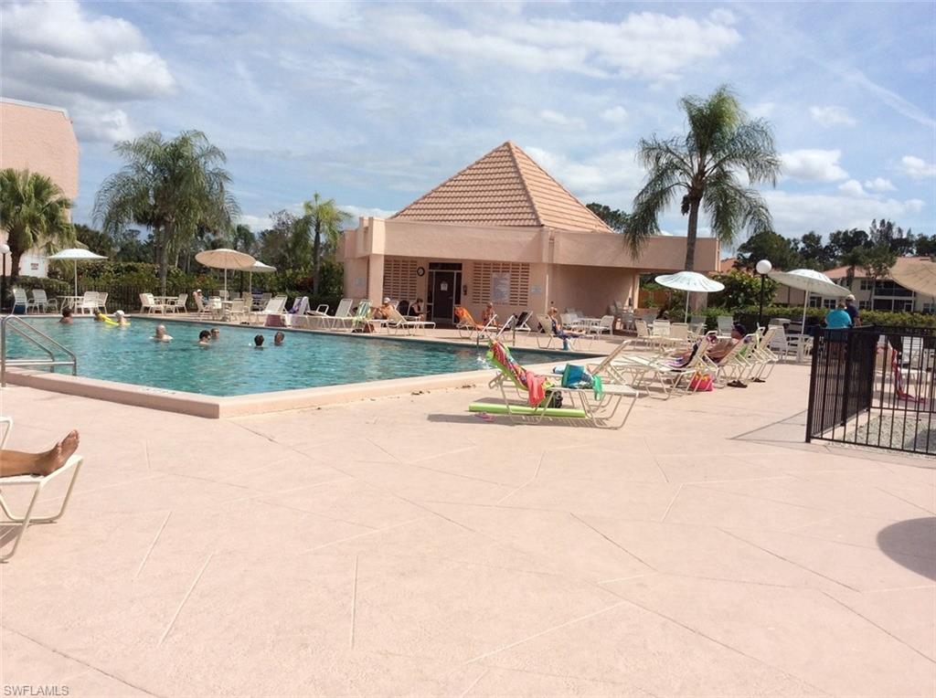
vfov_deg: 42.8
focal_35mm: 33
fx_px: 891
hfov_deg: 55.4
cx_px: 468
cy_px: 349
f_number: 2.4
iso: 32
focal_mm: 3.3
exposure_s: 1/2604
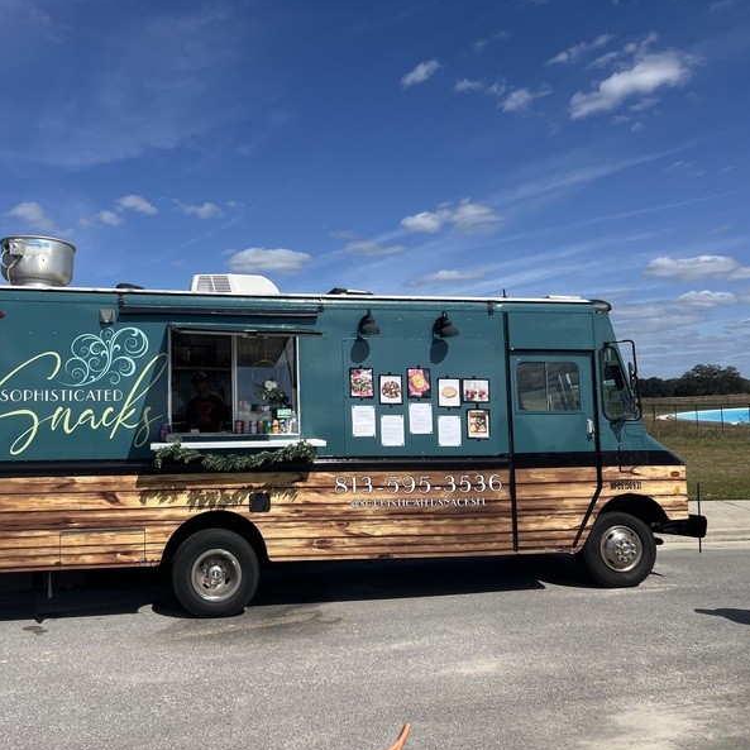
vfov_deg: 52.5
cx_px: 262
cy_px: 376
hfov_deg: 51.7
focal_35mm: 31
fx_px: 760
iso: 50
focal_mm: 5.7
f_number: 1.5
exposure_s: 1/6579
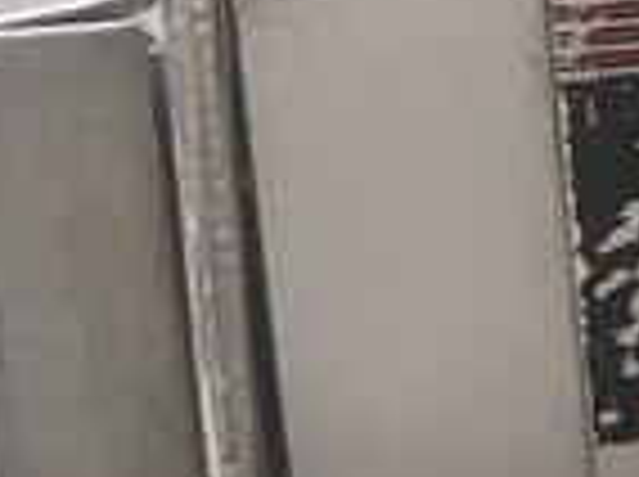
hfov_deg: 14.6
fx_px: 2064
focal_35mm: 112
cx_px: 1269
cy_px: 166
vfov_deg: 13.2
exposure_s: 1/60
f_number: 1.6
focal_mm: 5.1
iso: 320
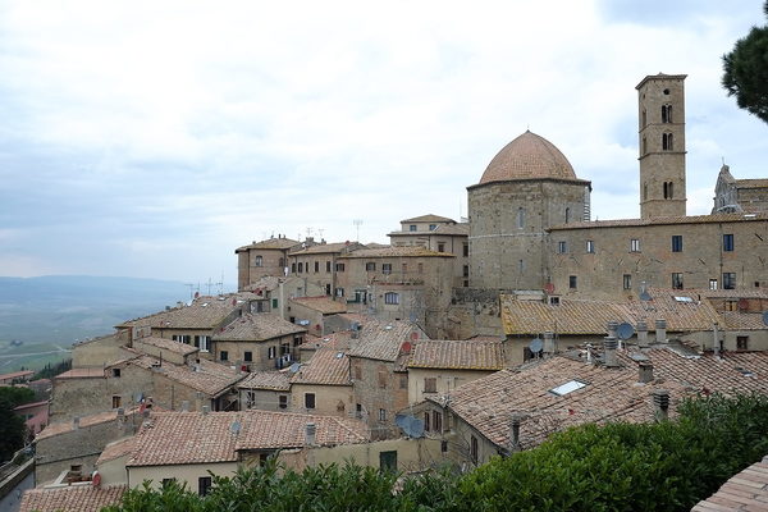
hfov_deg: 67.4
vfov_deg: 47.9
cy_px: 256
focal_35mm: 27
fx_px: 576
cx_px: 384
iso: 200
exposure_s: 1/170
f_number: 5.6
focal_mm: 18
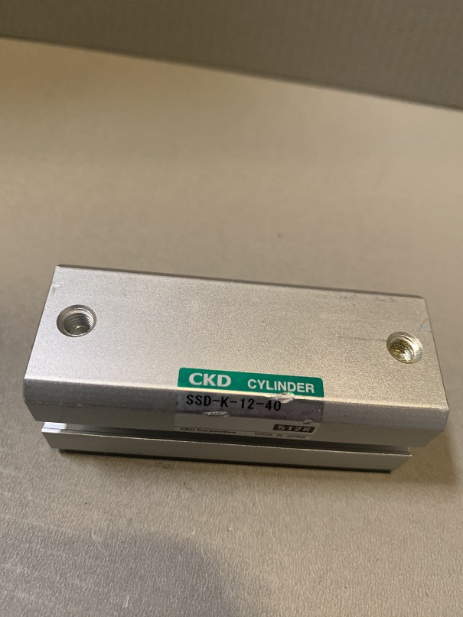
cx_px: 232
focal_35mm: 26
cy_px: 308
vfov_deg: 67.3
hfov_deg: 53.1
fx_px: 464
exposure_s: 1/55
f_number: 1.8
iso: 400
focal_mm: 4.25
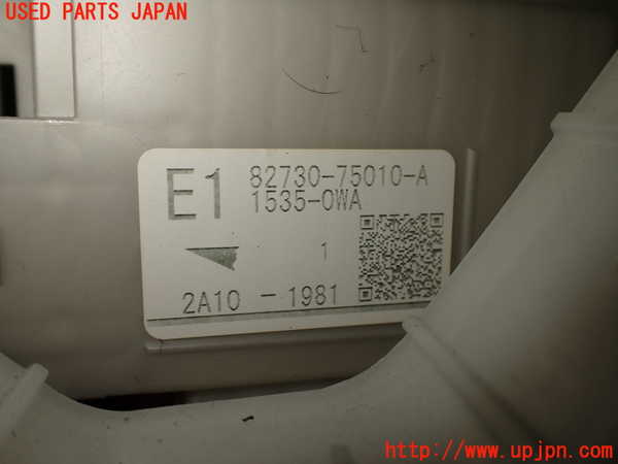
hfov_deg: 60.0
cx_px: 309
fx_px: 536
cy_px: 232
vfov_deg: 46.8
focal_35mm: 30
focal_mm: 5.4
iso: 100
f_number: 3.2
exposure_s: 1/160
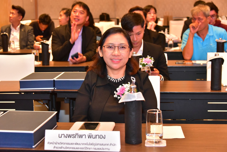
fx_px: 454
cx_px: 114
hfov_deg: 28.1
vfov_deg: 18.9
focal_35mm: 72
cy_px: 76
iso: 5000
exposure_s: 1/125
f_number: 6.3
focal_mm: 72
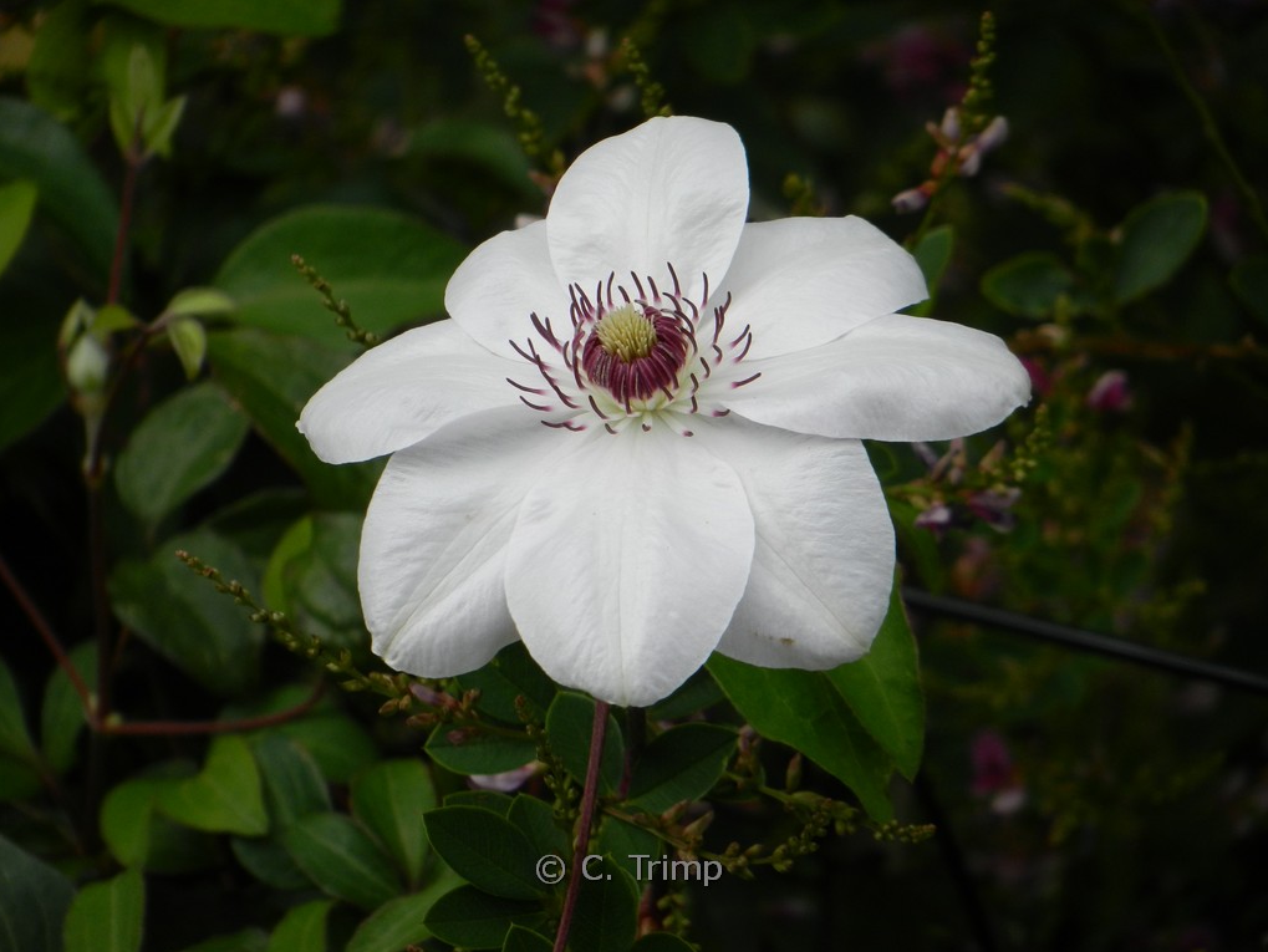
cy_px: 477
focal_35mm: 452
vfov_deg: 3.3
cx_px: 632
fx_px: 16563
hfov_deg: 4.4
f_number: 5.9
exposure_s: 1/800
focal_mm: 81
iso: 160
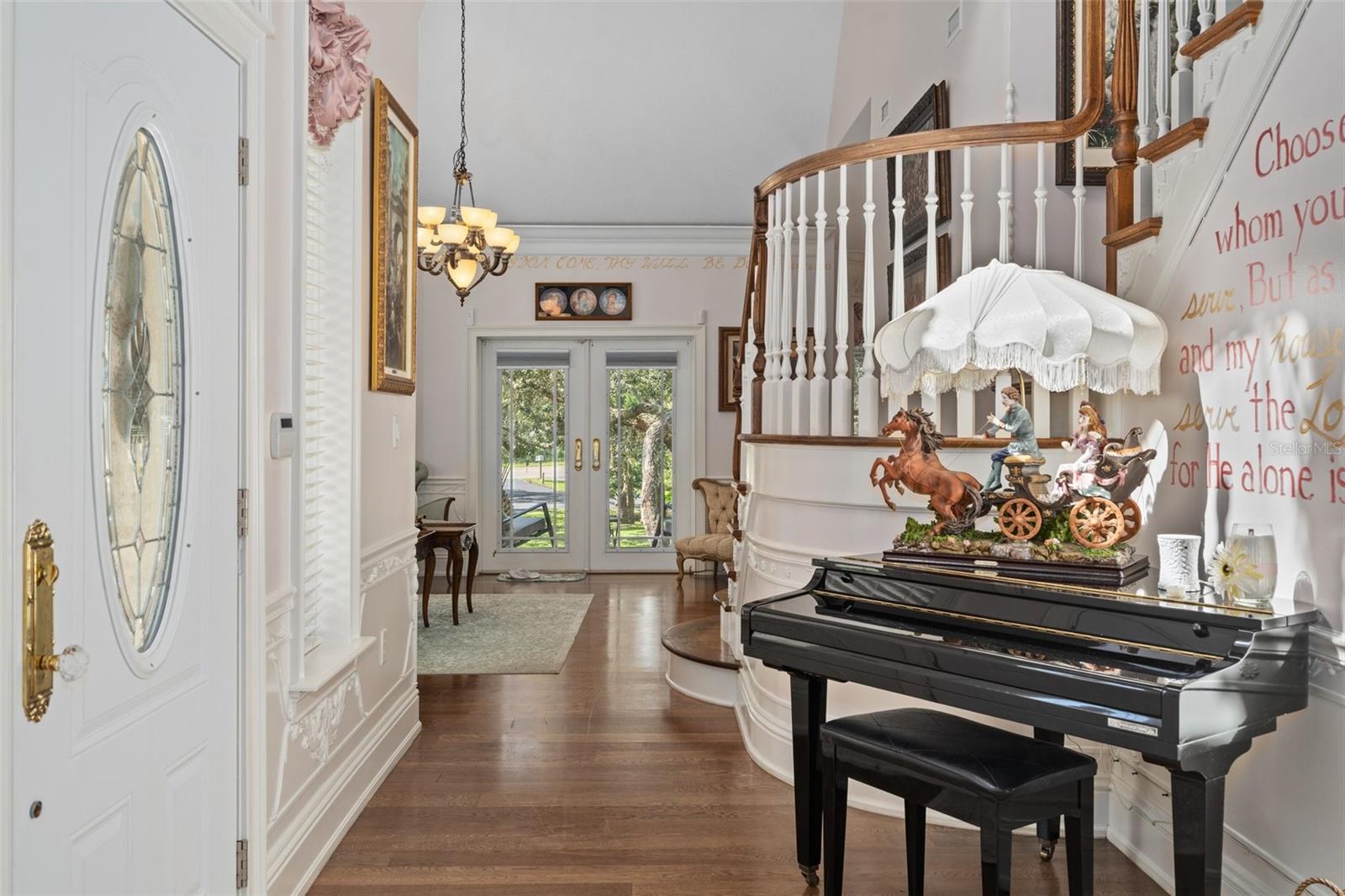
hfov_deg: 60.3
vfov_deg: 42.3
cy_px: 448
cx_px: 672
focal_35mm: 31
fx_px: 1158
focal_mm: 31
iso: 320
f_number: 8
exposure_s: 1/15
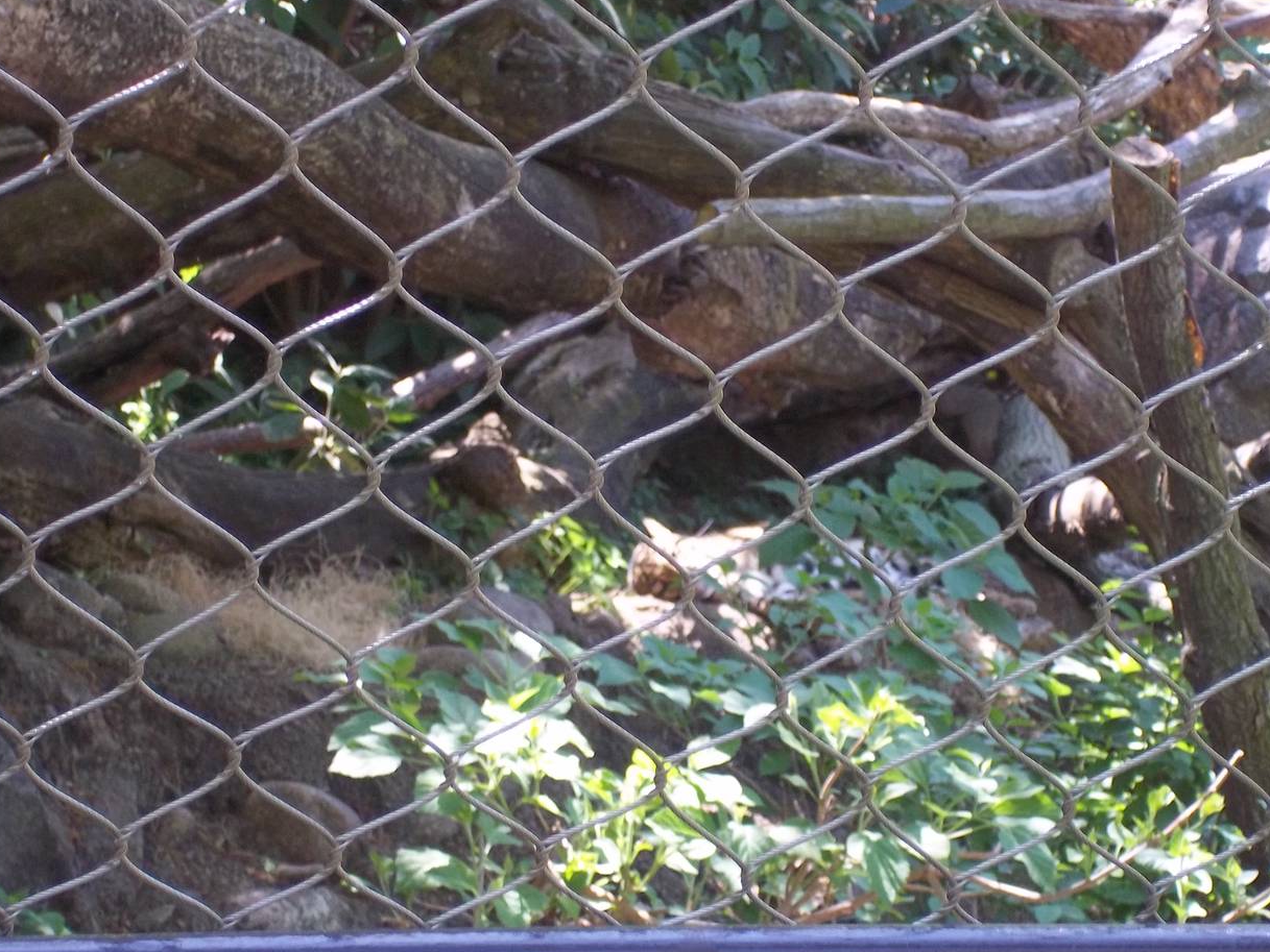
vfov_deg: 10.4
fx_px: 5210
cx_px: 673
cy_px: 585
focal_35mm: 142
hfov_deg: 13.9
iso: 160
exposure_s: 1/60
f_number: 5.6
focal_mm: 19.5
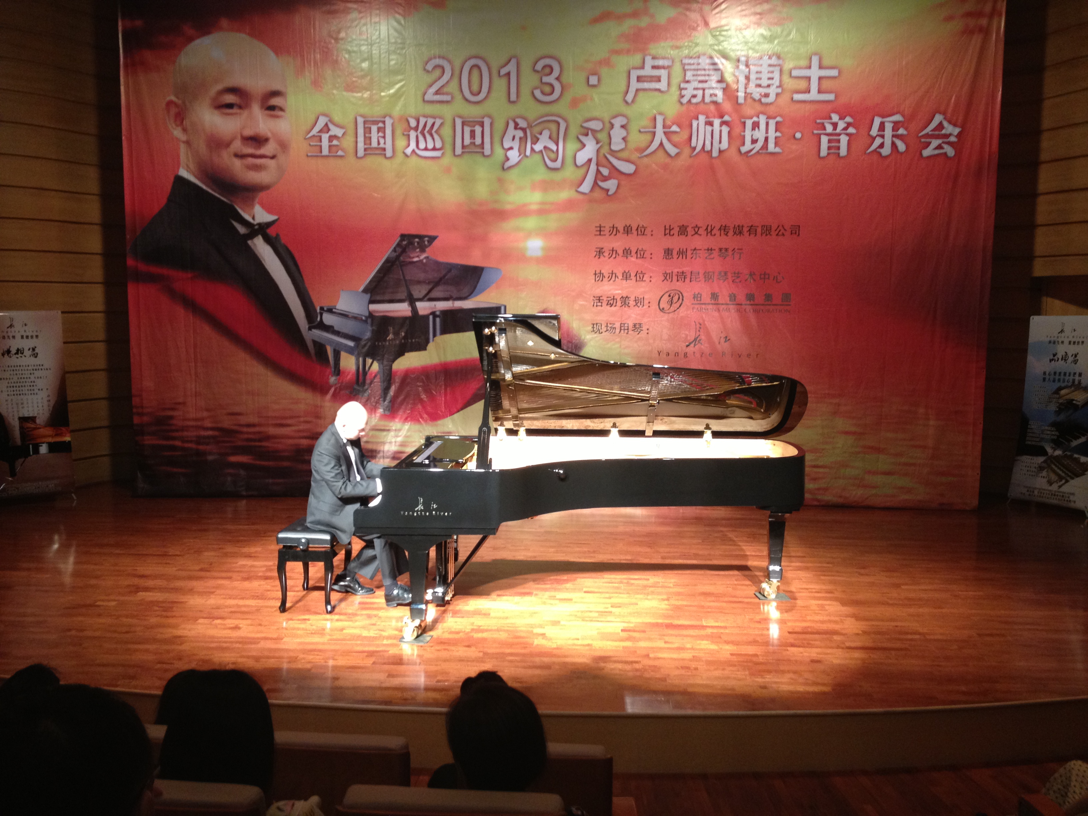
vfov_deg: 40.7
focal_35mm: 35
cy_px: 408
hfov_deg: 52.6
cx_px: 544
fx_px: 1100
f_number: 2.4
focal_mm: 4.28
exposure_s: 1/20
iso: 160
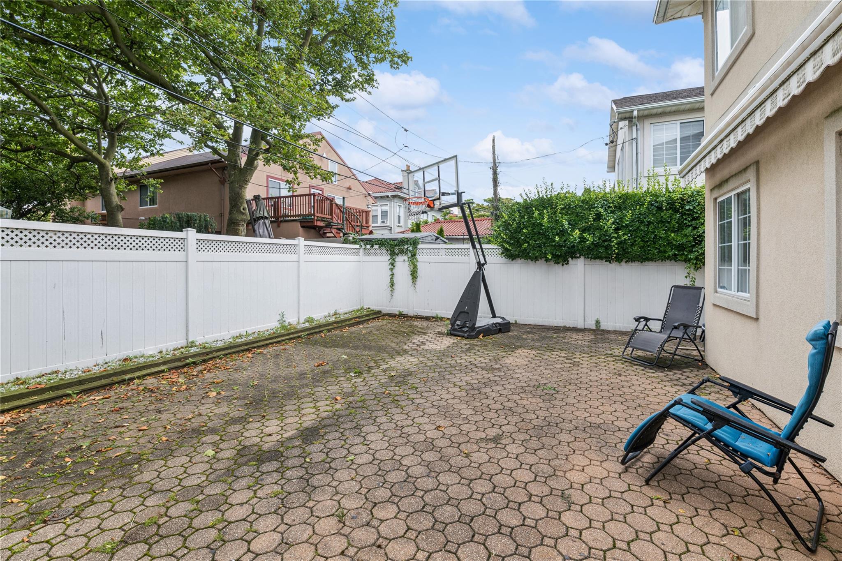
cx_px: 421
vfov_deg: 77.3
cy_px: 280
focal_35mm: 15
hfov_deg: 100.4
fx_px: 351
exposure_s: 1/60
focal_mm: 15
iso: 640
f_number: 14
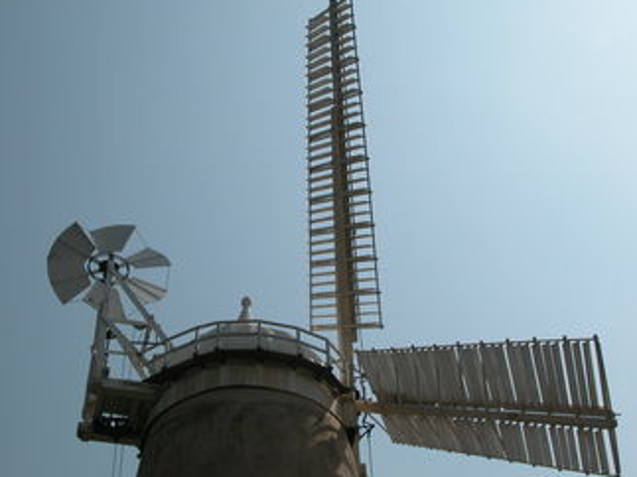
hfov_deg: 31.2
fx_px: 1140
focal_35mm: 62
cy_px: 238
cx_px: 312
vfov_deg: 23.6
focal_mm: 12.7
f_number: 7.6
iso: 100
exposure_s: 1/965
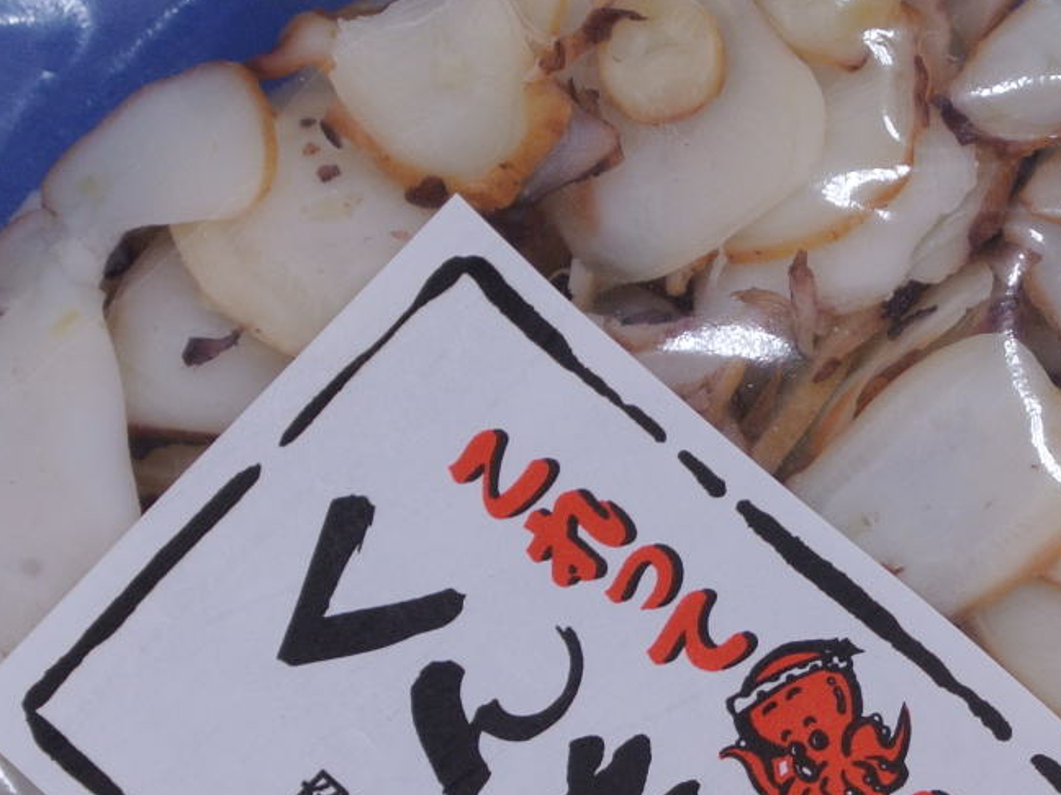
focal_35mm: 233
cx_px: 861
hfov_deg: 8.5
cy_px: 1022
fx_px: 7142
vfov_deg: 6.3
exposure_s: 1/20
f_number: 5.6
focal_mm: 30
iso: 100
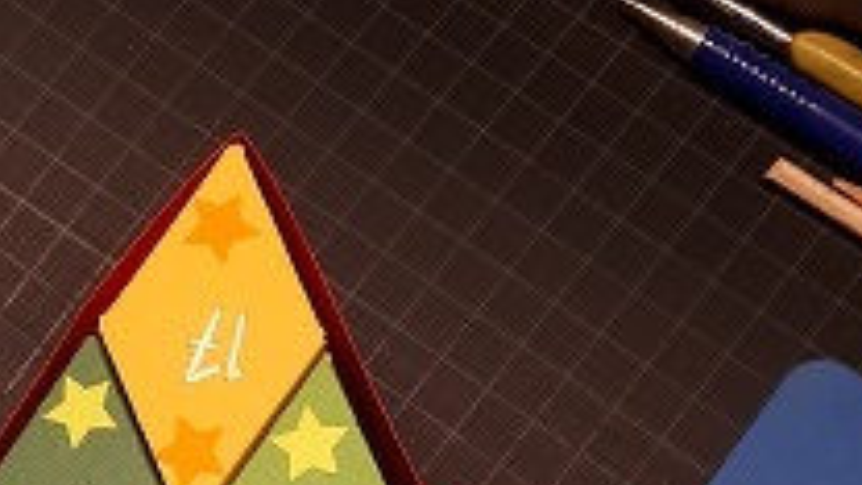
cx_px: 224
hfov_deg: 31.4
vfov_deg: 15.6
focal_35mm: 66
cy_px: 883
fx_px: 1509
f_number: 1.9
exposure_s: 1/33
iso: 100
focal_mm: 3.6
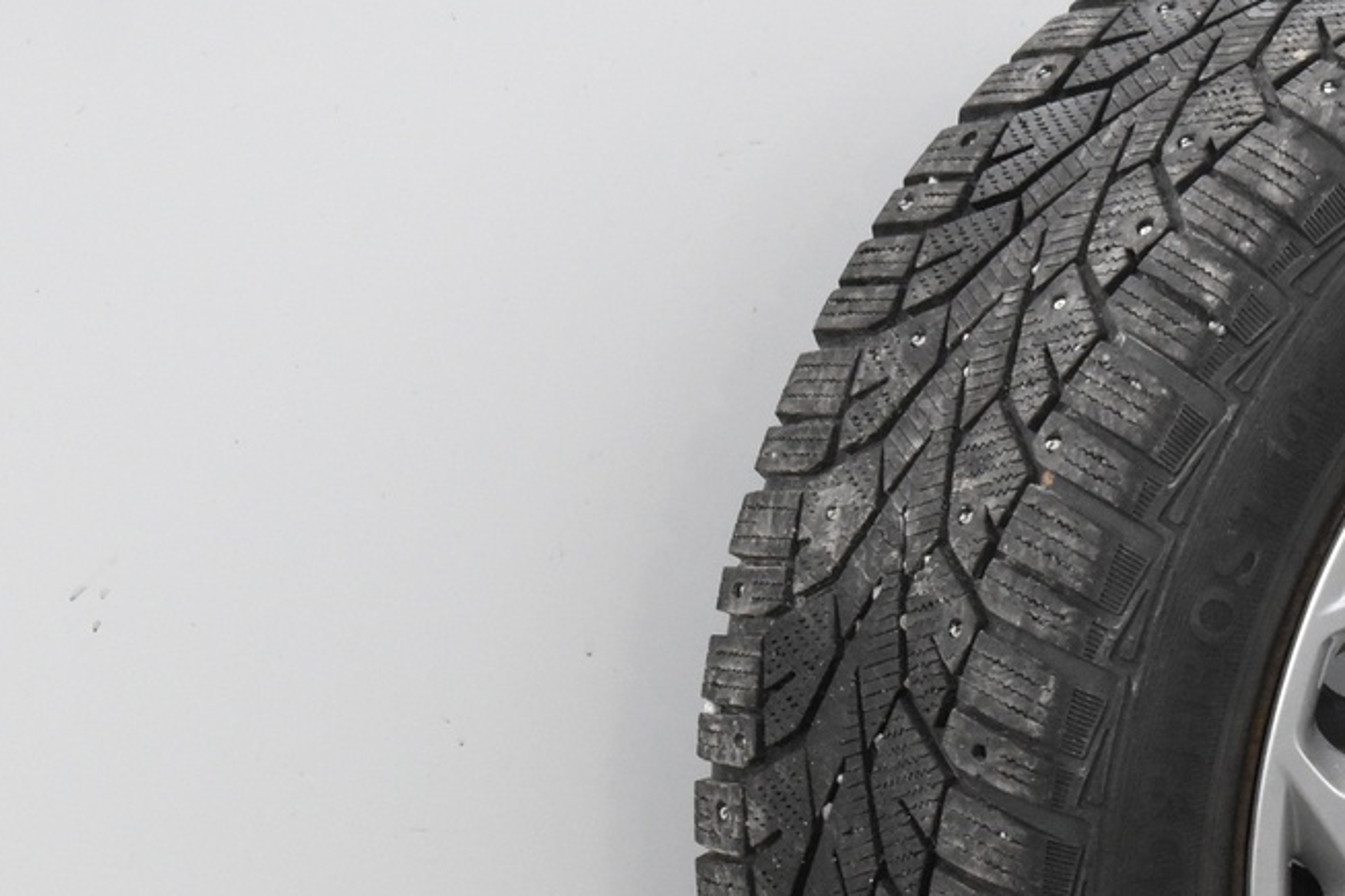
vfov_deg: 7.4
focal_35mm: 186
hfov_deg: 10.9
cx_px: 1488
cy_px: 692
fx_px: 6947
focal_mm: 50
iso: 3200
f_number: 5.6
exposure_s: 1/60
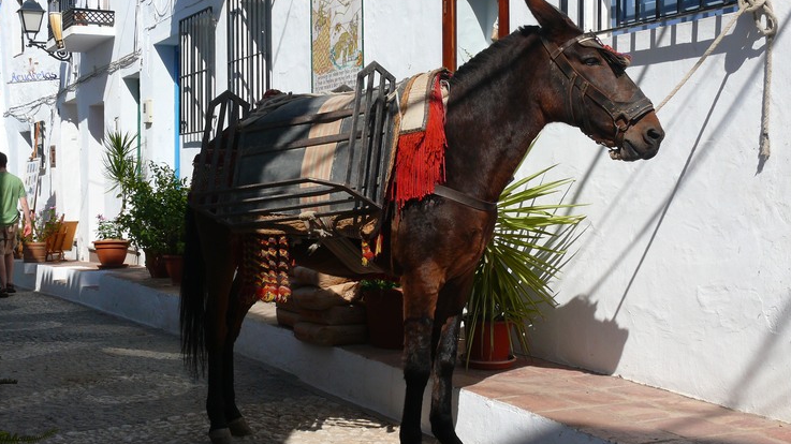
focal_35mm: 51
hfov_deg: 40.6
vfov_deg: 23.5
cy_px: 234
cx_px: 395
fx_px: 1069
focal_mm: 9.8
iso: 100
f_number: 5.6
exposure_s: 1/200
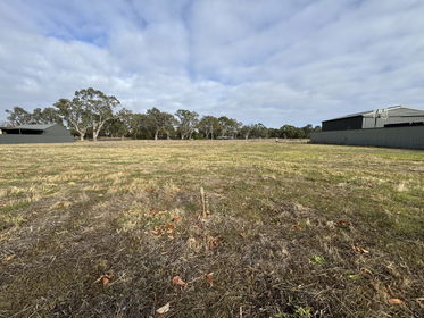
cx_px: 212
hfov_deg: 102.0
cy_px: 159
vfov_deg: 85.7
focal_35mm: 14
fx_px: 172
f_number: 2.2
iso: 40
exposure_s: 1/1236
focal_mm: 2.22
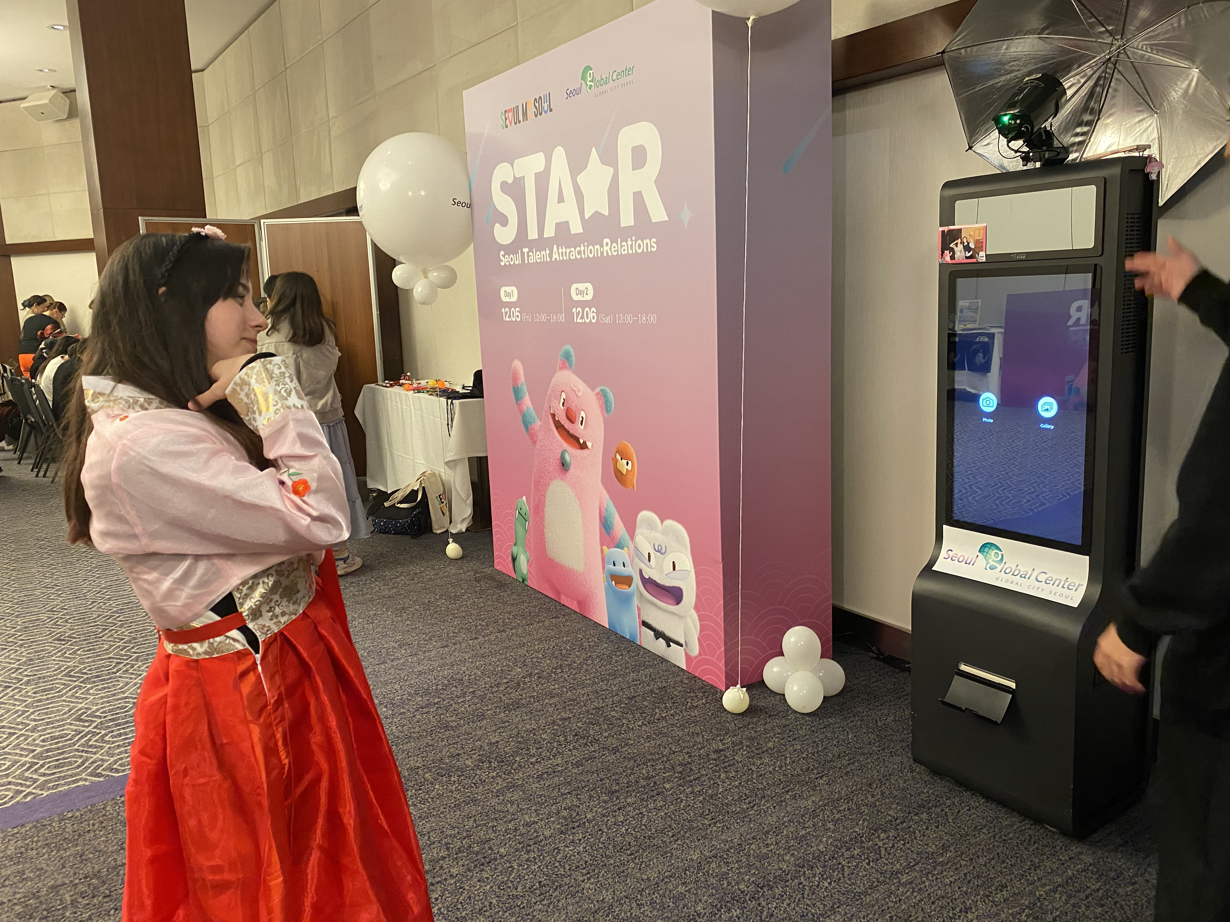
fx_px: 924
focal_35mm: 26
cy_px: 461
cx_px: 615
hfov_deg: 67.3
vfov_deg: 53.1
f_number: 1.8
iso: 320
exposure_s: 1/50
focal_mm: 4.25
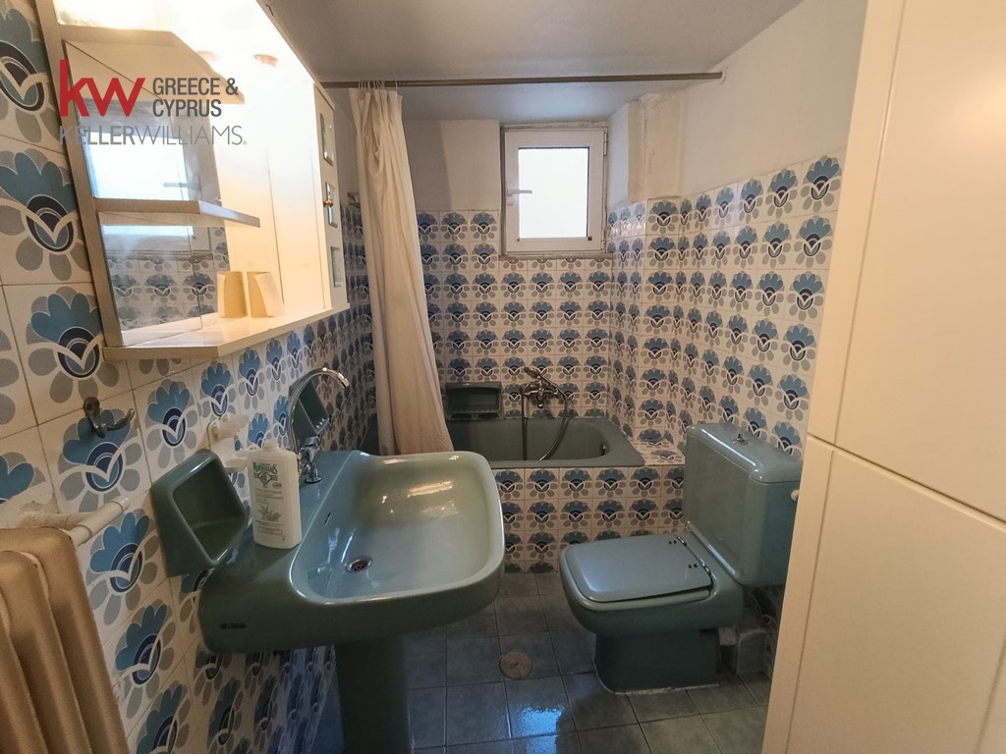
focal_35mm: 15
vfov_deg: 81.7
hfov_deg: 98.2
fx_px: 436
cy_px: 377
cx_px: 503
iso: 449
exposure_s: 1/33.3
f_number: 2.2
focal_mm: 1.65
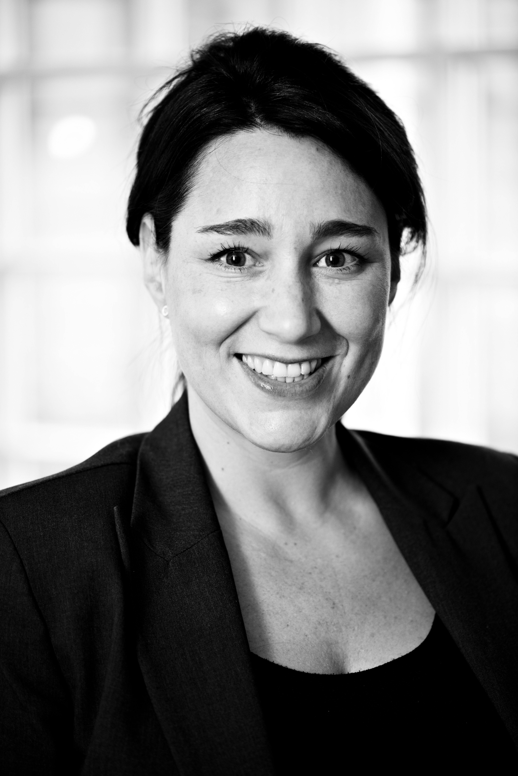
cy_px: 388
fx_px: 2264
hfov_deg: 13.1
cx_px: 259
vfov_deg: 19.5
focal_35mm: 105
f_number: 3.5
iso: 400
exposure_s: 1/60
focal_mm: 105
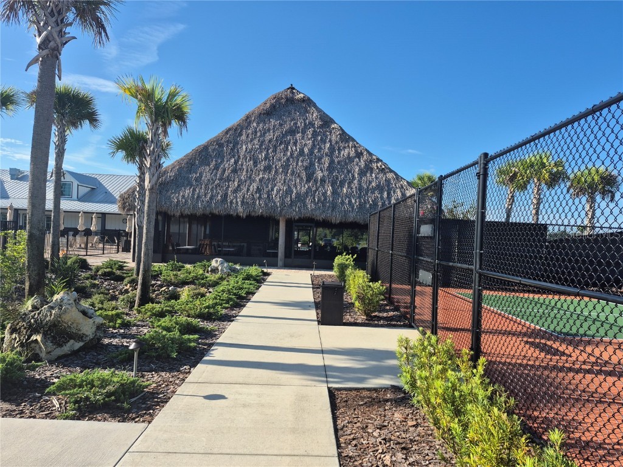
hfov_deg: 73.9
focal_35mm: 23
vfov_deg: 58.9
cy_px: 234
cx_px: 312
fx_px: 414
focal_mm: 5.4
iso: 25
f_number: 1.8
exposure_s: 1/1280
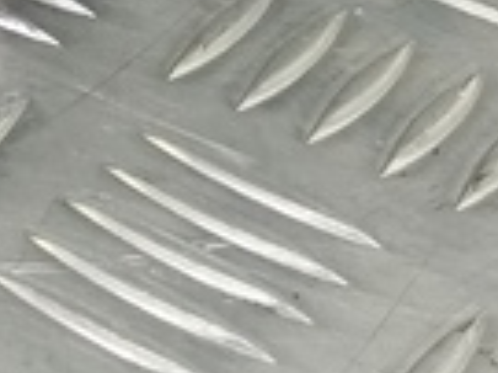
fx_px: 2515
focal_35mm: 175
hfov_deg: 9.3
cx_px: -930
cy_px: -790
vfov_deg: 7.4
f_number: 1.6
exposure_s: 1/50
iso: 140
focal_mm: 4.11
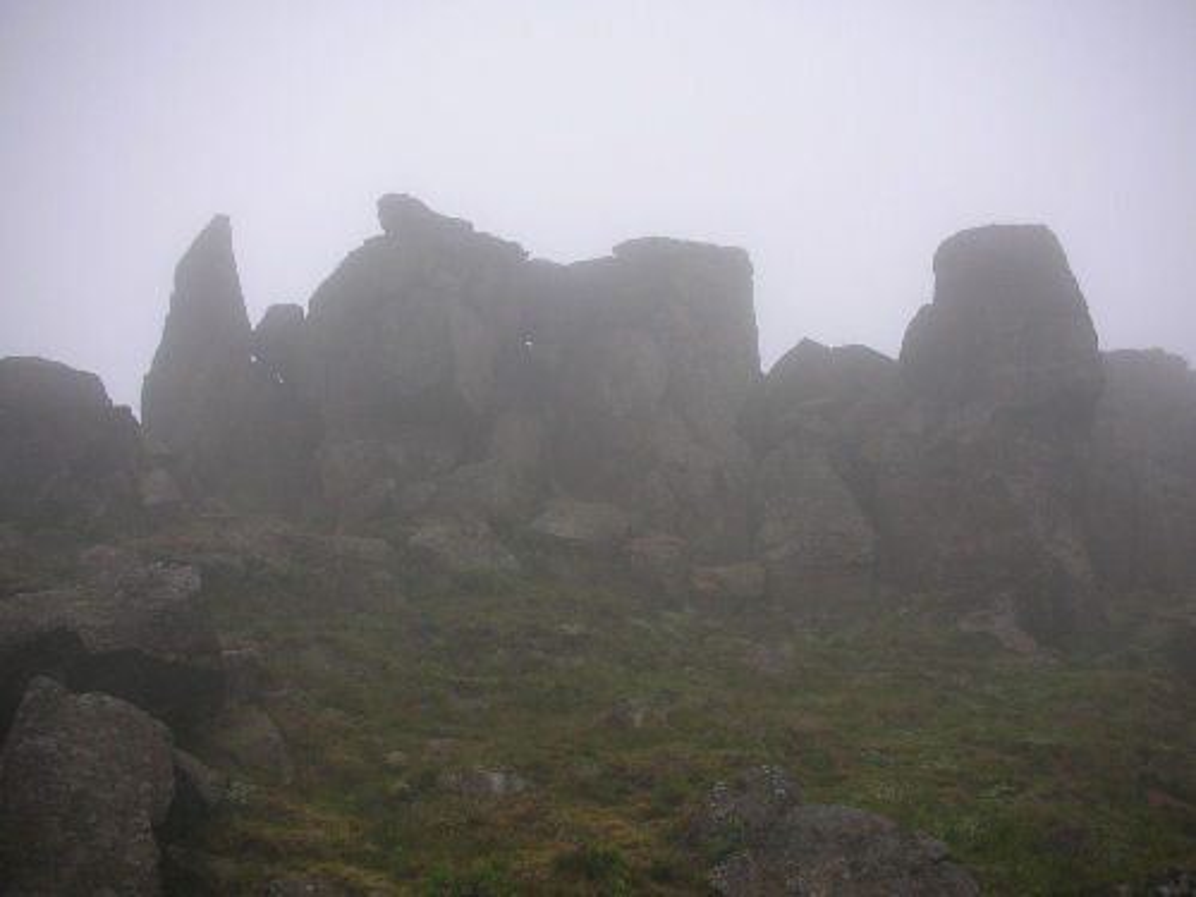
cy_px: 448
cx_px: 598
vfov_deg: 40.7
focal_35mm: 35
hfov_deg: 52.6
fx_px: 1209
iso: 50
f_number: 3
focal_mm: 5.8
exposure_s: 1/222
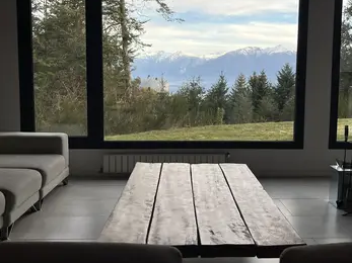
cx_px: 190
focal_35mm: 33
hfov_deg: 55.3
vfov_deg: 42.9
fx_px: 335
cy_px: 120
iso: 50
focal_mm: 5.1
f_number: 1.6
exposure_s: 1/804
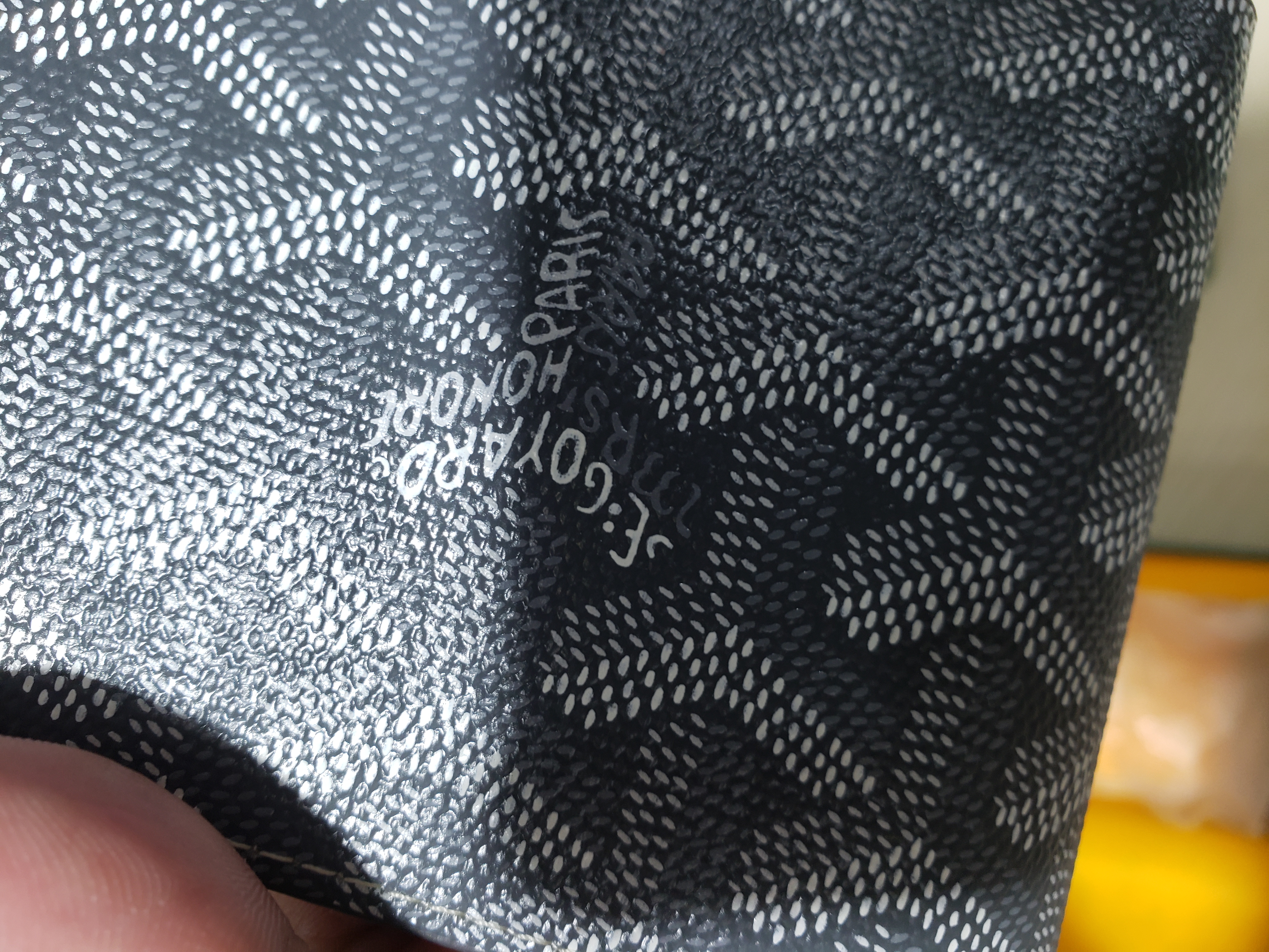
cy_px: 476
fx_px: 953
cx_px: 634
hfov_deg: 67.3
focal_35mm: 26
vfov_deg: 53.1
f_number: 1.5
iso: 80
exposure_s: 1/50
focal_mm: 4.3
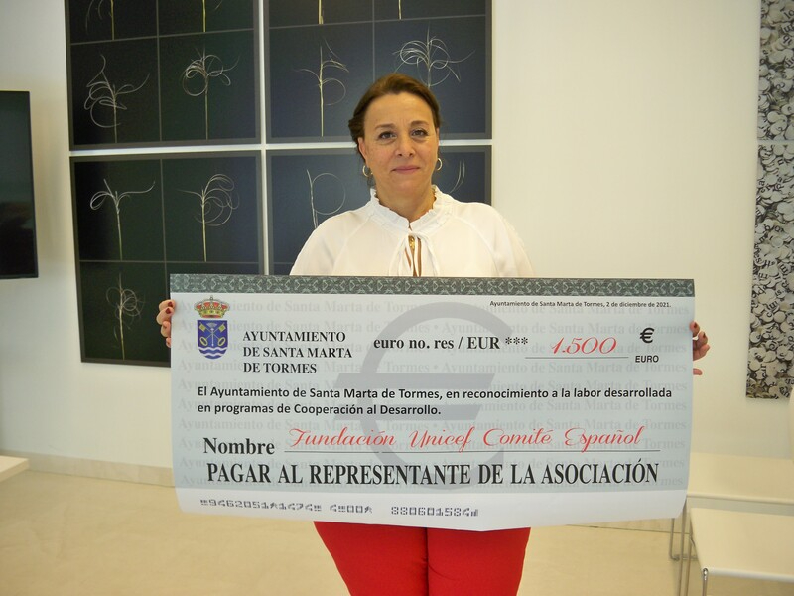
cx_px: 397
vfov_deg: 38.7
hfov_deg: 50.1
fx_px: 849
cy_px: 298
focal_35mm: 37
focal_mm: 7.9
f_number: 3.1
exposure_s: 1/30
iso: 64
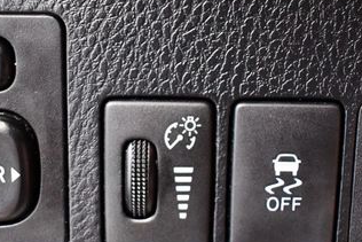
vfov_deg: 18.7
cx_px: 154
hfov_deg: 27.7
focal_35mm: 73
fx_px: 734
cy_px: 136
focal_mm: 18
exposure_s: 1/60
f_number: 3.5
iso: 5000
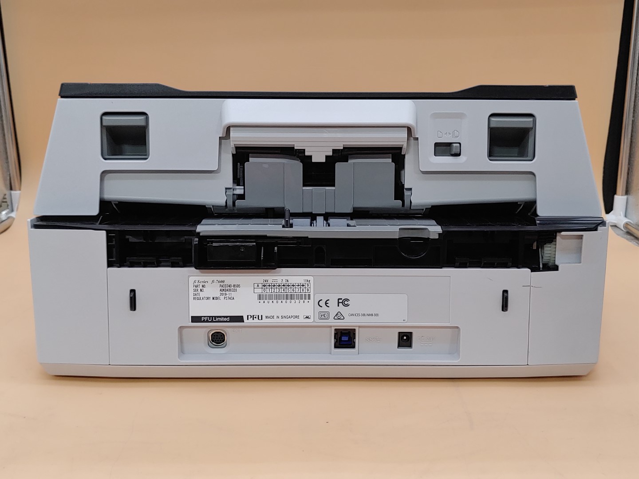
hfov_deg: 47.9
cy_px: 240
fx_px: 720
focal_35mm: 39
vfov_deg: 36.8
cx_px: 320
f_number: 1.8
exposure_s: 1/60
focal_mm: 4.36
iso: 50
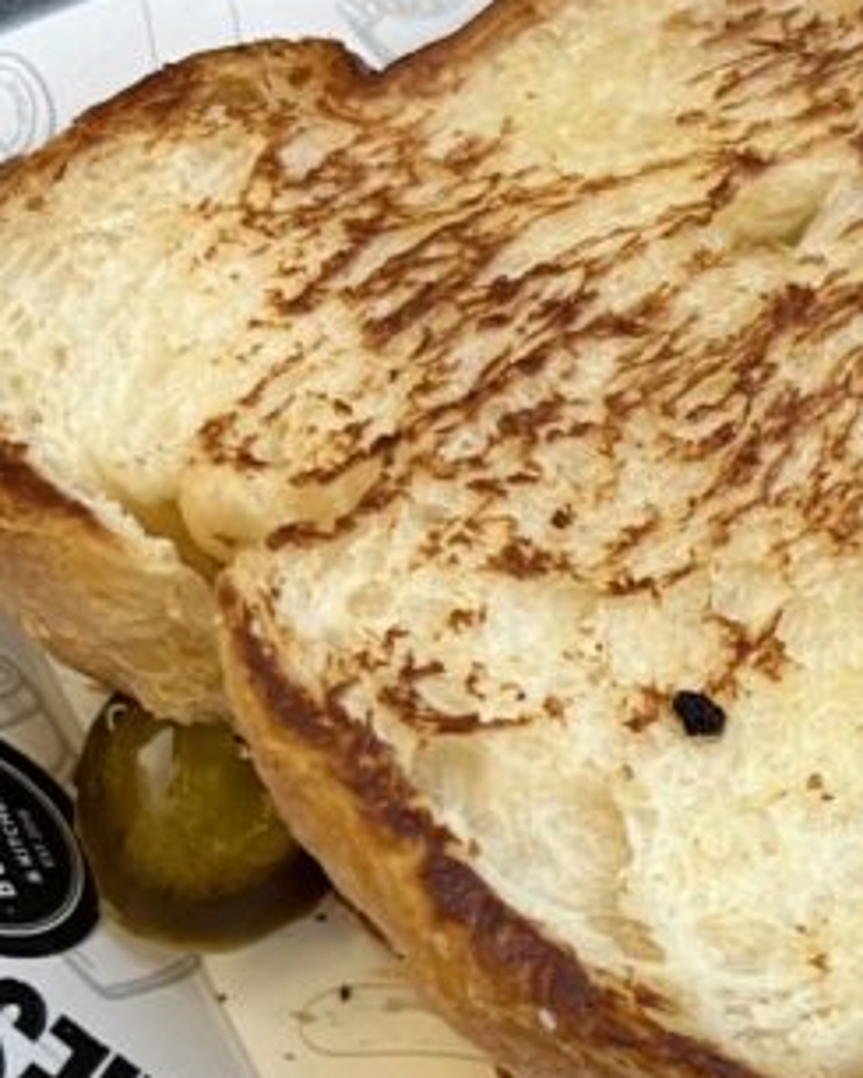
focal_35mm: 85
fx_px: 2712
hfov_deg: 16.7
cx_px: 1233
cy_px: 1008
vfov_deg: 21.9
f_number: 1.5
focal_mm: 5.7
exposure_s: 1/50
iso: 80
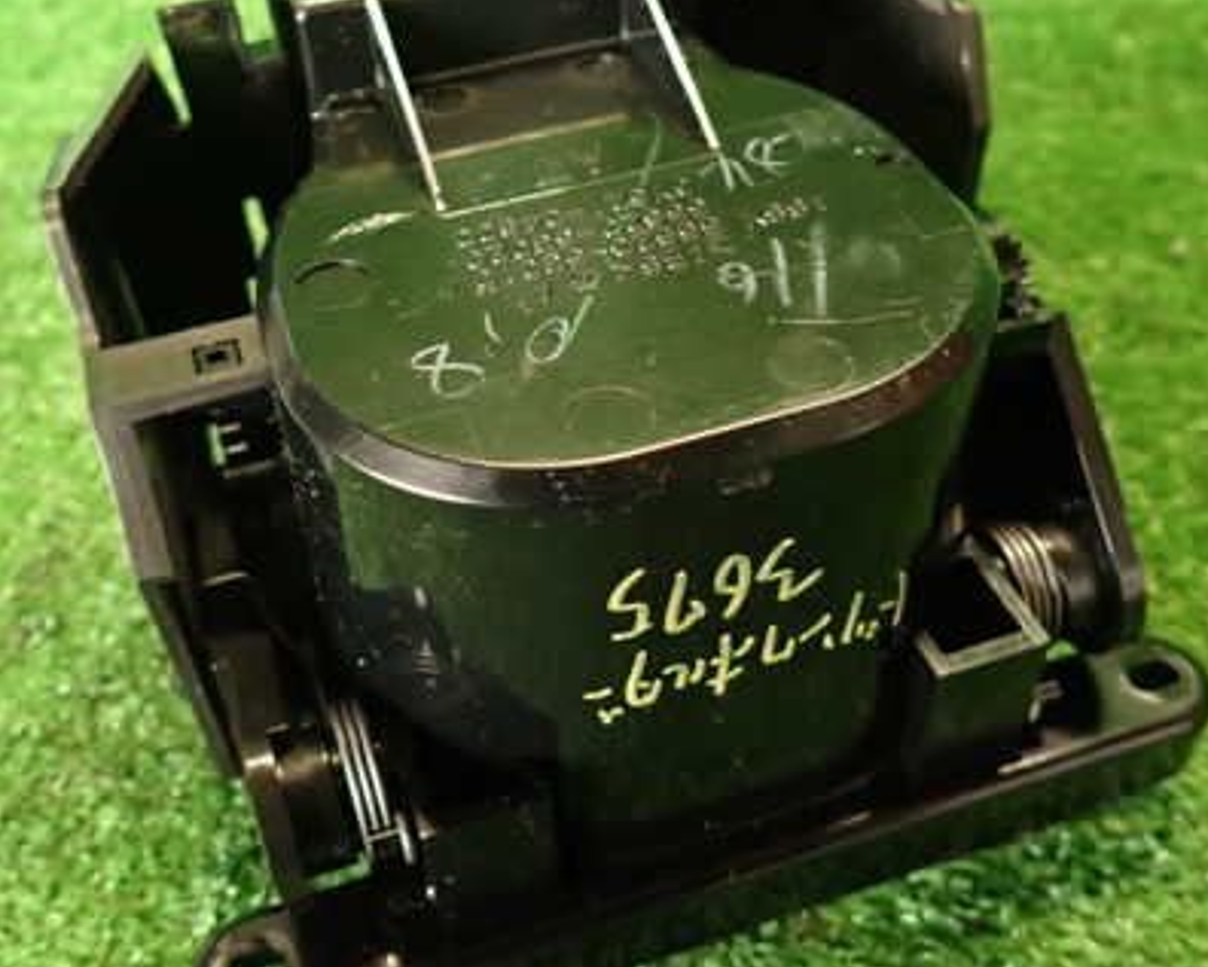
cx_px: 570
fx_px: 1323
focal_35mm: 37
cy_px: 482
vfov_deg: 40.1
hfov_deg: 49.0
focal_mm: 4.5
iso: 400
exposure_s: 1/30
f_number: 2
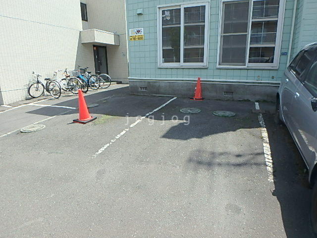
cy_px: 119
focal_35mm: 21
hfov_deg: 79.0
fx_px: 192
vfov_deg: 63.4
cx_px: 158
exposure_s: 1/640
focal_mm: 3.7
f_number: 3.5
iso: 125
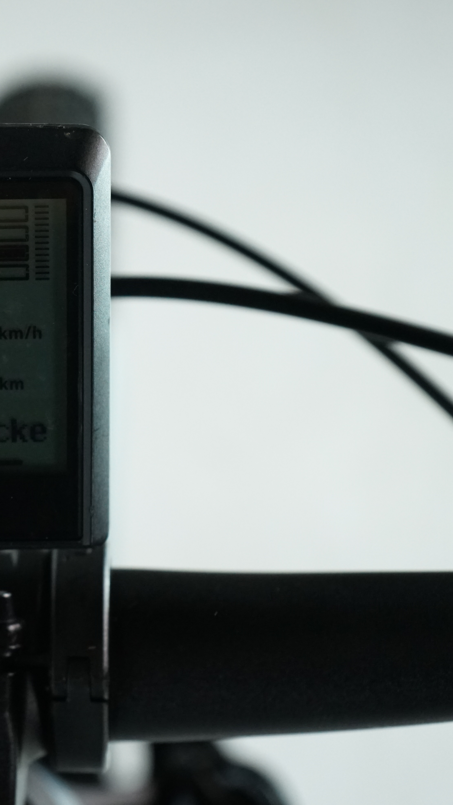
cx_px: -70
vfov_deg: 23.2
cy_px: 403
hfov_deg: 12.9
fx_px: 1964
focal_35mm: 92
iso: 2500
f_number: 5.6
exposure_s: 1/200
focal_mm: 58
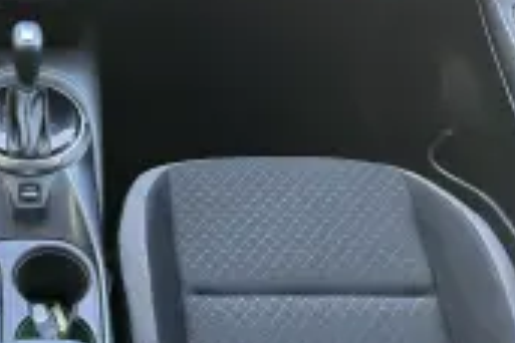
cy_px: 72
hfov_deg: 32.6
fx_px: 815
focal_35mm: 57
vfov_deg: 23.5
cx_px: 18
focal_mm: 5.96
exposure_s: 1/60
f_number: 1.6
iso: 250
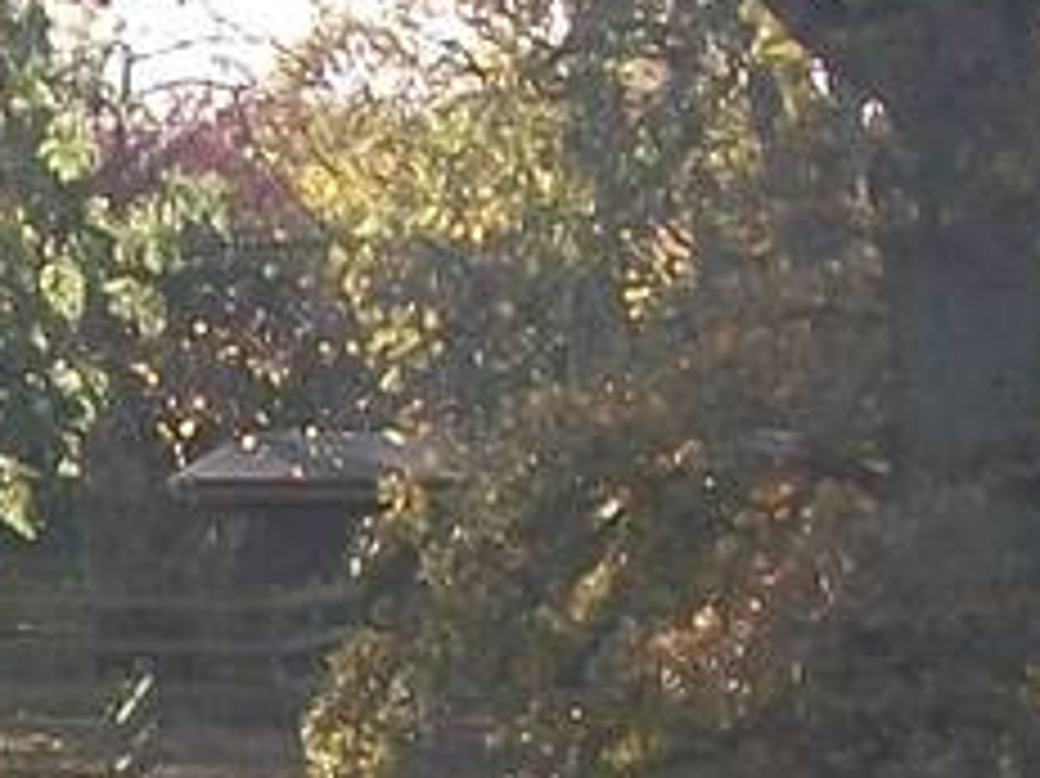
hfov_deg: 5.6
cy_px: 1196
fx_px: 10390
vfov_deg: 4.3
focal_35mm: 346
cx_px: -1207
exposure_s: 1/125
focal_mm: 8.8
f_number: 3.6
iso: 80
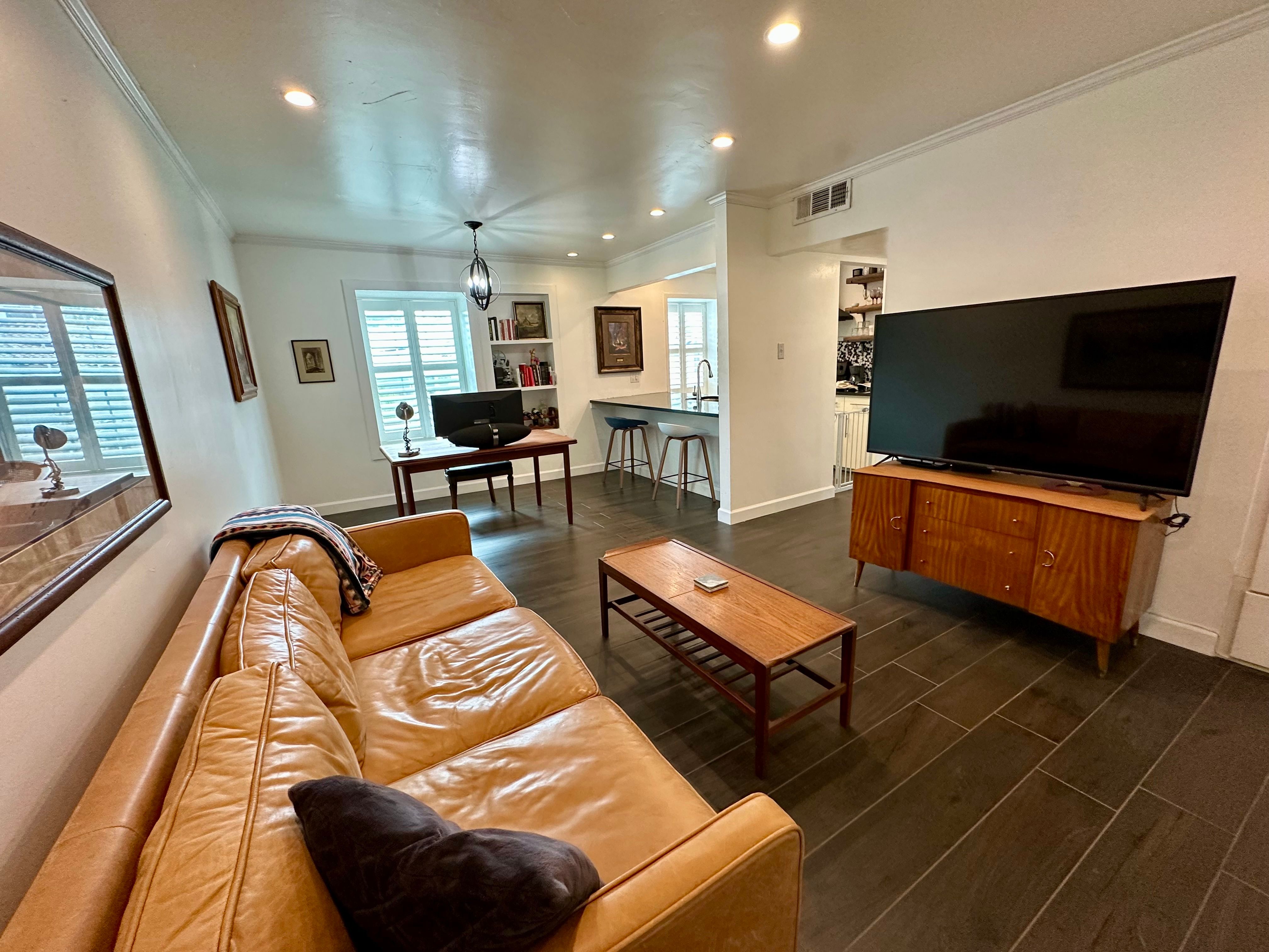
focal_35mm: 14
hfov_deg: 102.1
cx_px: 634
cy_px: 476
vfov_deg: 85.7
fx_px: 513
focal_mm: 2.22
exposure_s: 1/120
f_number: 2.2
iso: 320
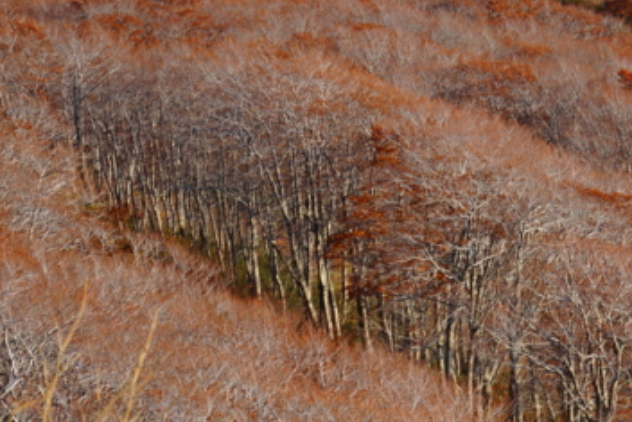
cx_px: 636
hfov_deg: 7.5
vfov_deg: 5.0
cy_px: 110
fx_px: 4830
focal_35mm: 275
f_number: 5.6
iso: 100
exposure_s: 1/320
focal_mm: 81
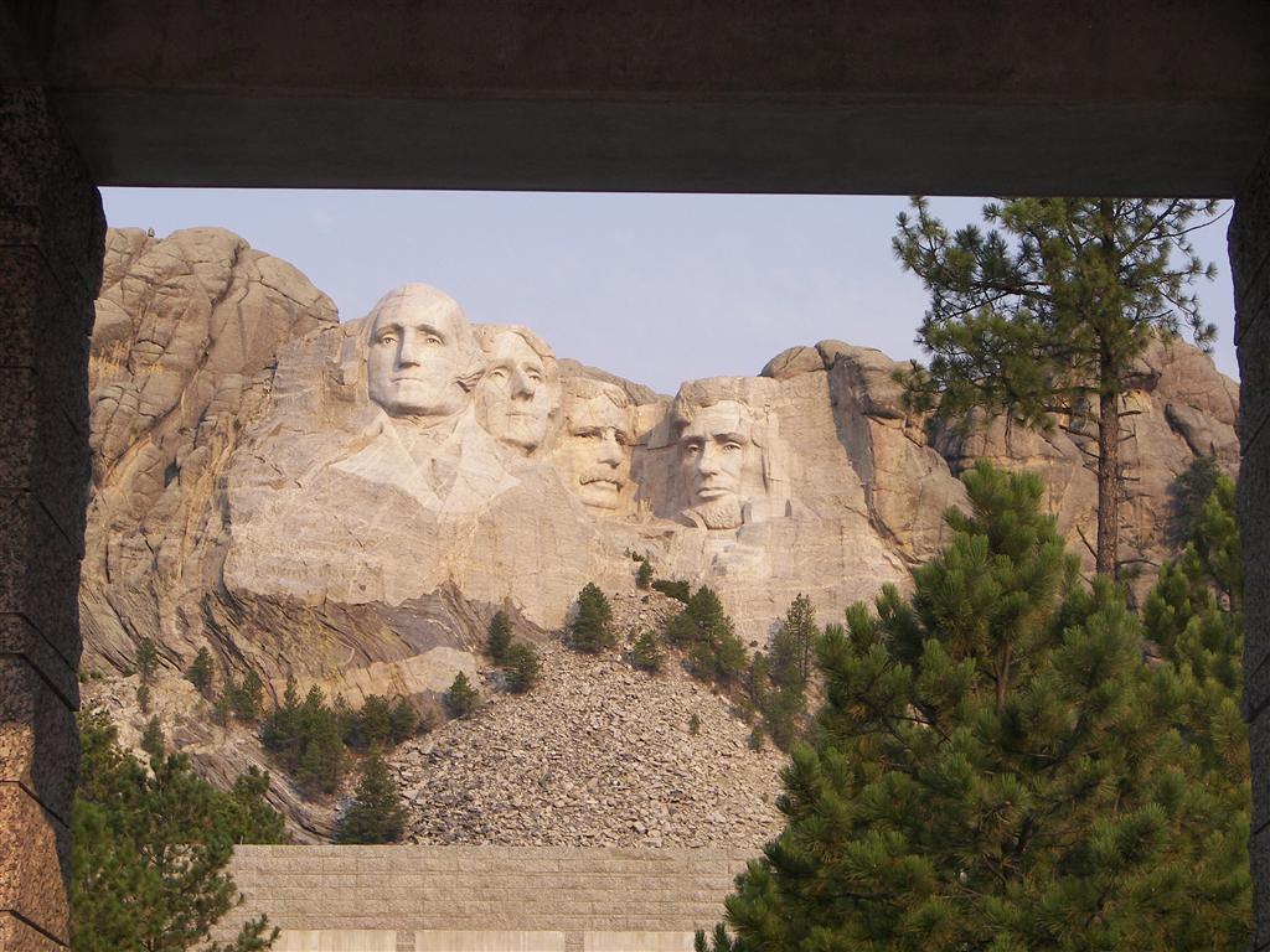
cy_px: 476
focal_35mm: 121
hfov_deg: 16.3
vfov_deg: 12.2
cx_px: 635
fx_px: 4439
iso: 64
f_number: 3.2
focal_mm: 20.1
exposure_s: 1/500
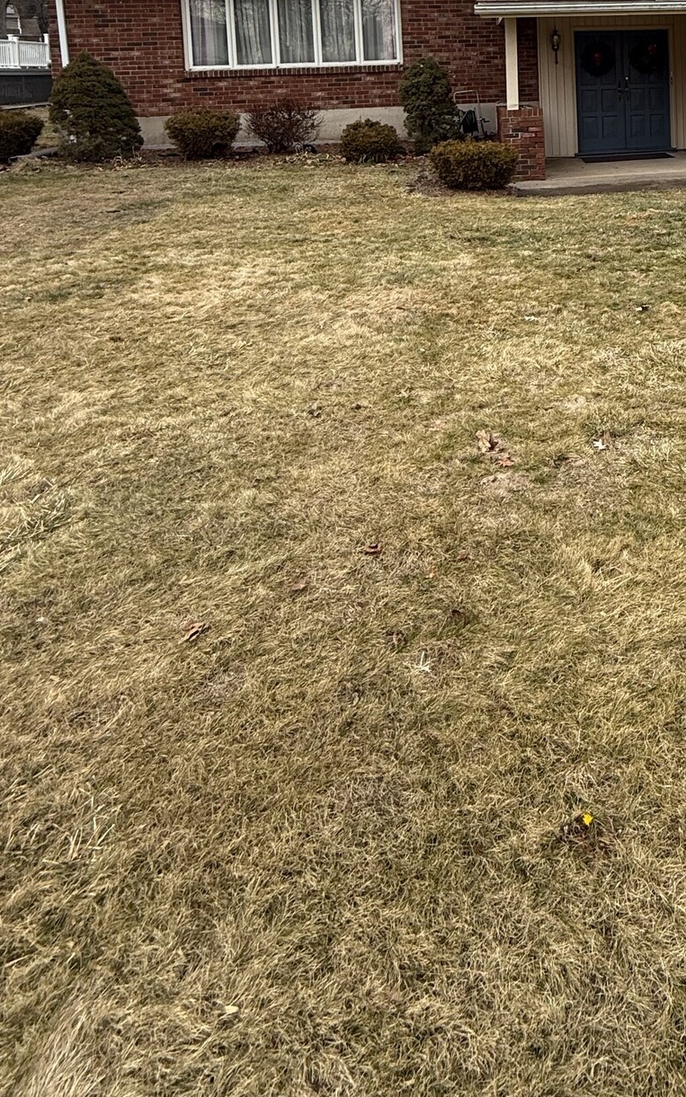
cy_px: 123
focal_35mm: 28
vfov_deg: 57.7
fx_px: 838
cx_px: 656
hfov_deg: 40.1
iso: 64
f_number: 2.2
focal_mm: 2.22
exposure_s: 1/99
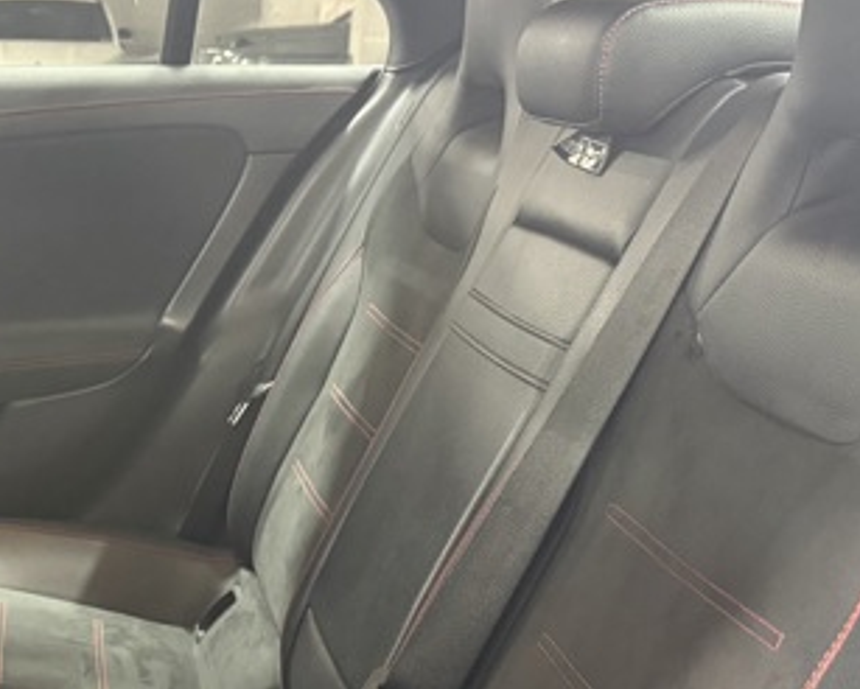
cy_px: 457
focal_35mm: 61
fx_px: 1554
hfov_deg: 28.7
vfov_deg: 24.9
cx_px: -25
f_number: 1.78
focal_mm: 6.76
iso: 640
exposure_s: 1/50
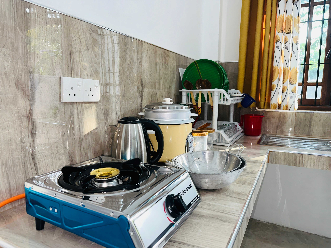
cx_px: 166
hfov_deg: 71.6
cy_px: 124
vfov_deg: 56.8
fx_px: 229
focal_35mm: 24
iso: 50
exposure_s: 1/40
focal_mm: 6.86
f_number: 1.78
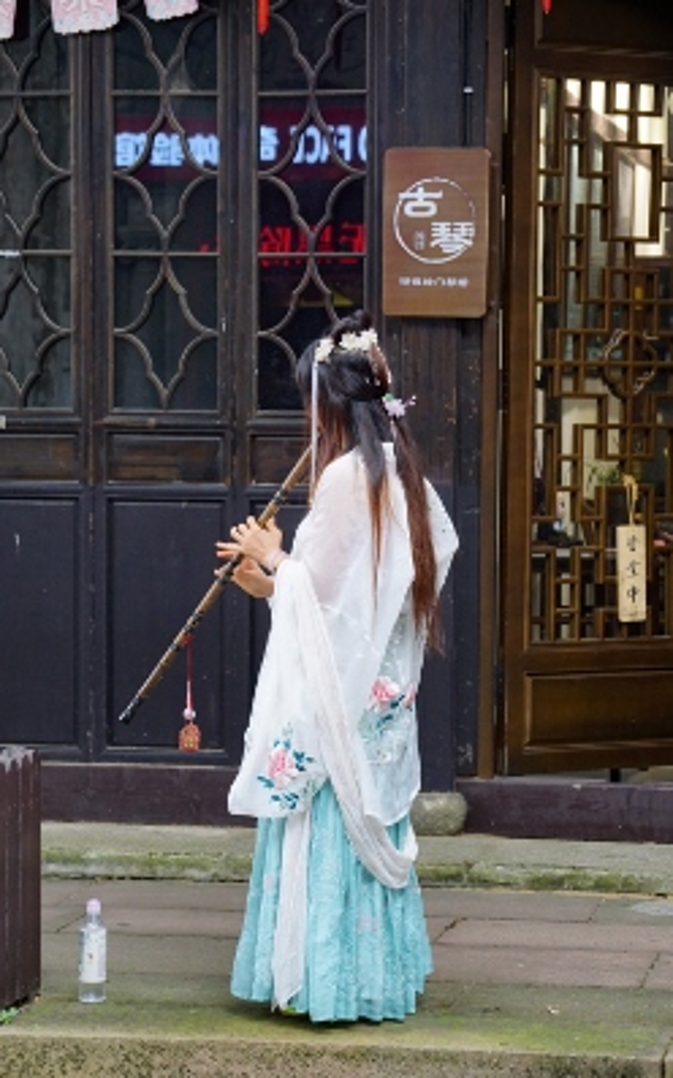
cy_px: 540
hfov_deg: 11.3
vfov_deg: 18.1
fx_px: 3391
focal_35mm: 116
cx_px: 327
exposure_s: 1/125
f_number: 5.6
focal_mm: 75
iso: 640
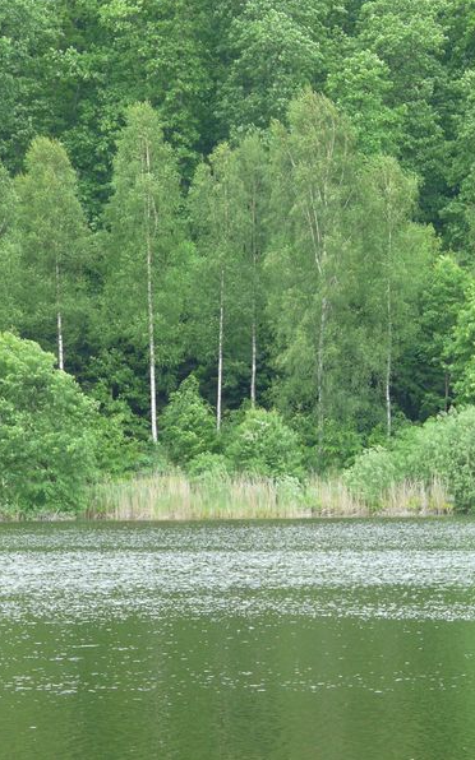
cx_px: 220
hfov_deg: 6.4
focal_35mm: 205
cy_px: 380
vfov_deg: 10.2
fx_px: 4250
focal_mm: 23.7
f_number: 3.6
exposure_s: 1/80
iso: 100
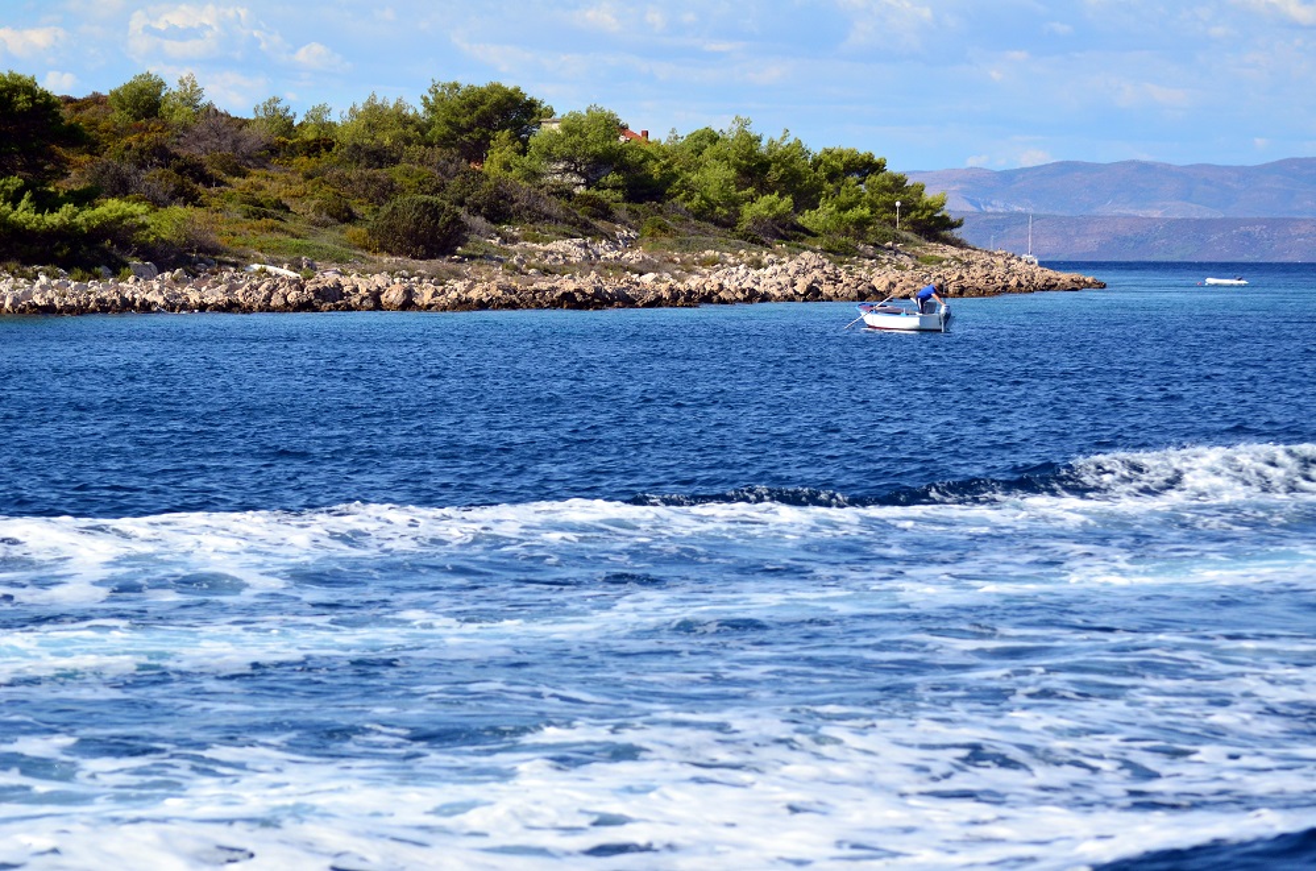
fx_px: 5033
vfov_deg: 9.9
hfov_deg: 14.9
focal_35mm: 138
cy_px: 436
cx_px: 658
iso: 640
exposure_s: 1/5000
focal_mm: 92
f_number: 4.5
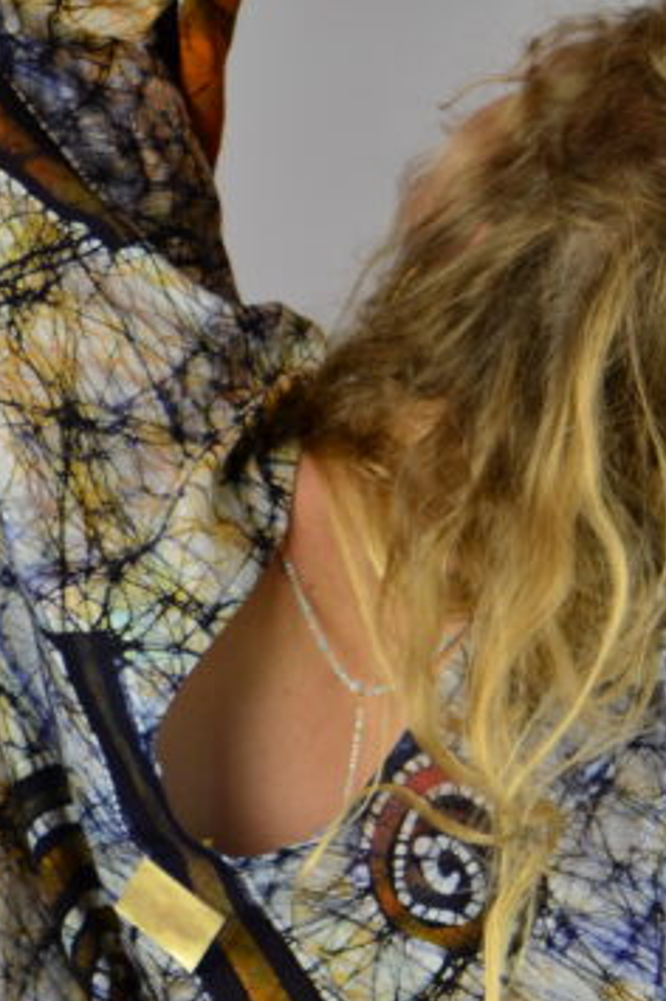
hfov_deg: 10.3
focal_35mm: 133
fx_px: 3705
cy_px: 634
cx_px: 497
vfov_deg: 15.4
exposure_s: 1/160
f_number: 2
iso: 100
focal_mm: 35
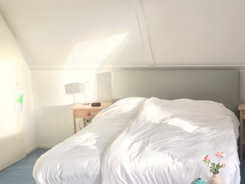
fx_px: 375
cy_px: 97
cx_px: 205
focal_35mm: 53
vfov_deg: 27.5
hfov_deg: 34.7
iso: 50
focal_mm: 4.15
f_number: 2.2
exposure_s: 1/33
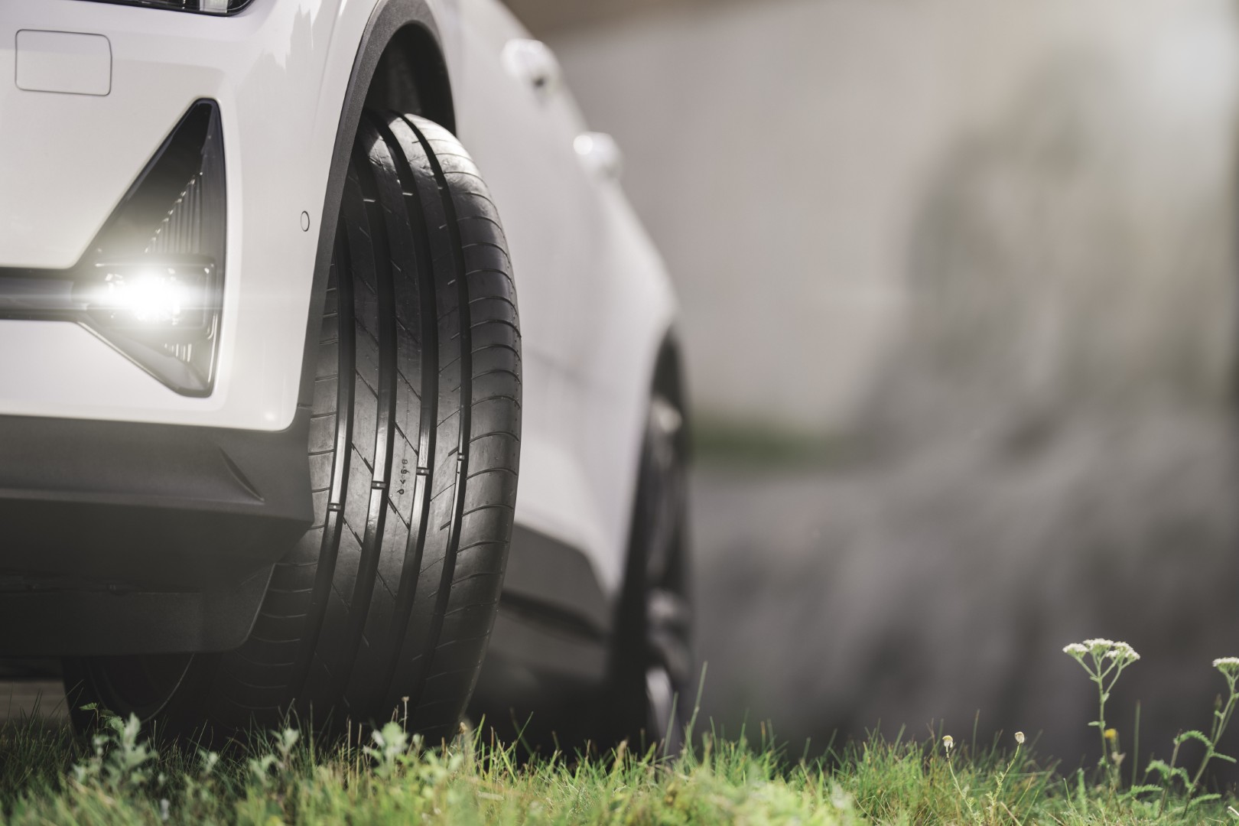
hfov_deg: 13.2
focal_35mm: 156
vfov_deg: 8.8
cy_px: 413
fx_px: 5369
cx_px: 620
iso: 100
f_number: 2.8
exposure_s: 1/200
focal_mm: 156
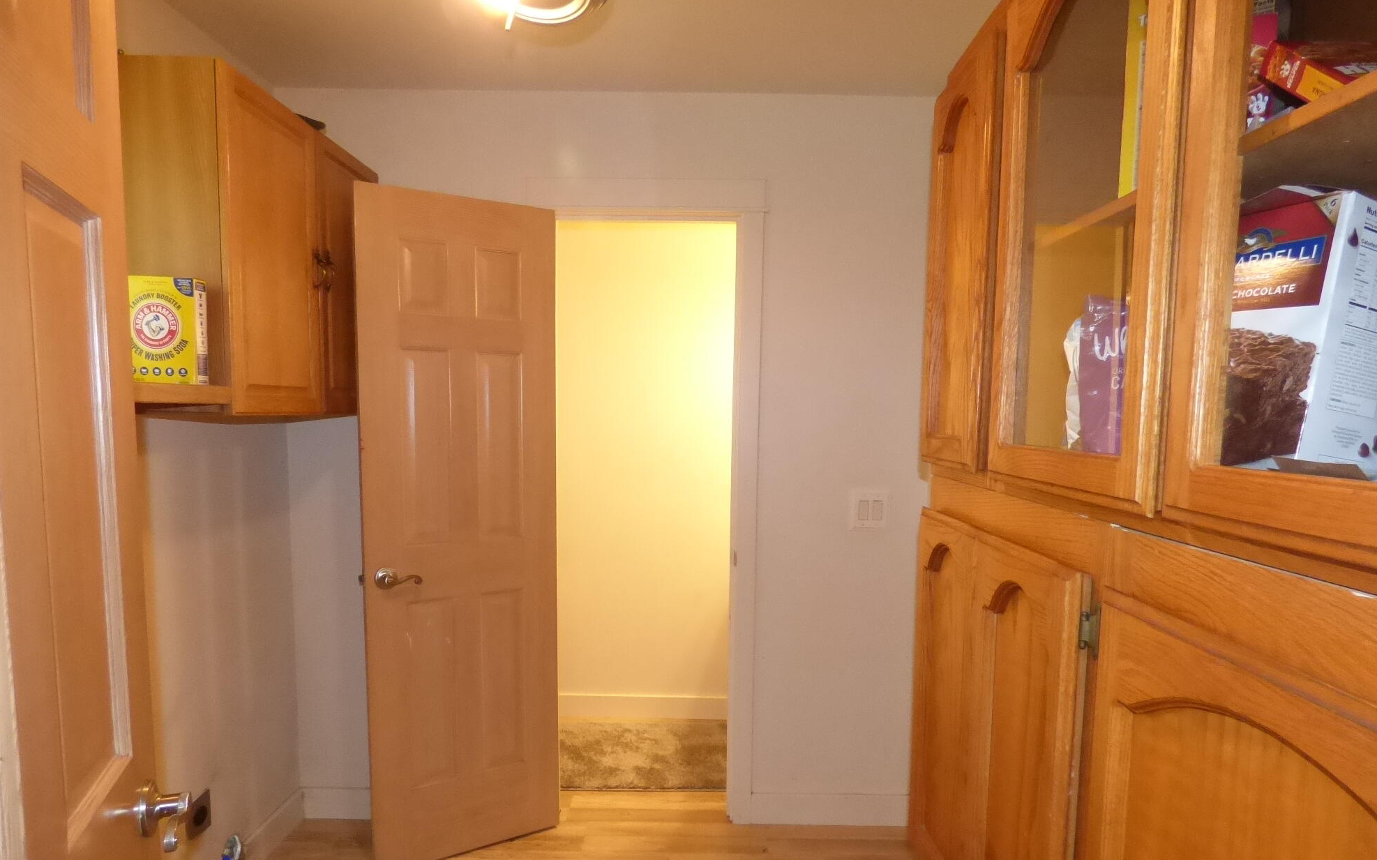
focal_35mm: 22
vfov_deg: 54.8
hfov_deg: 79.7
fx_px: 825
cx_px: 688
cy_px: 501
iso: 800
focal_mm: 3.58
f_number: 2.8
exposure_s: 1/80
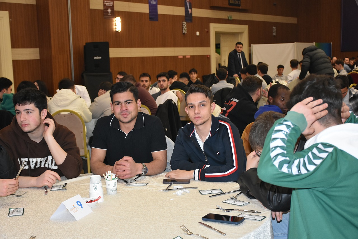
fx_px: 507
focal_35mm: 51
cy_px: 120
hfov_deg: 38.9
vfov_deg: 26.5
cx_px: 179
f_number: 4.2
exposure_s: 1/60
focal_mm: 34
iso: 1800
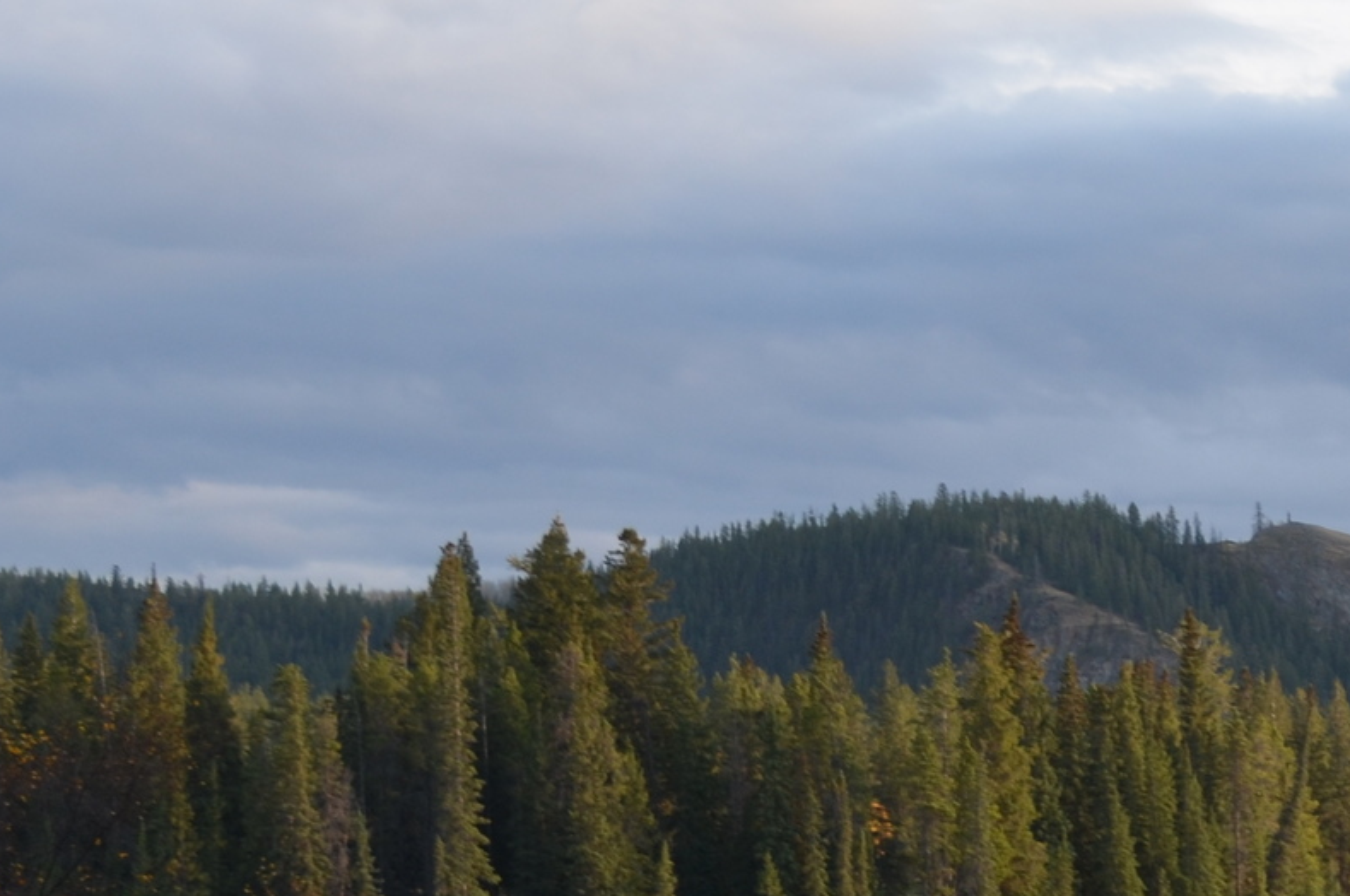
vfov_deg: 9.8
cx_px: 1475
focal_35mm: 138
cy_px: 1033
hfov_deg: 14.6
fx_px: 5151
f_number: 4.5
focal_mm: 29
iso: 200
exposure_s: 1/200
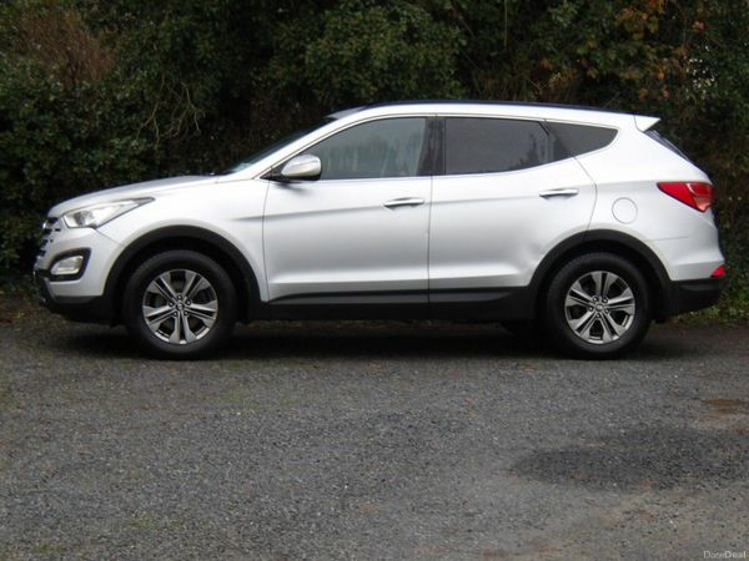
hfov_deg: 22.5
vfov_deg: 17.0
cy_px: 280
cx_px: 374
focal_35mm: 87
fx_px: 1882
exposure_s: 1/22
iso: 208
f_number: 5.6
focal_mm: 15.6
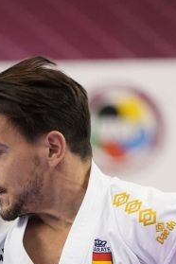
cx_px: -116
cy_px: 475
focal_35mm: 730
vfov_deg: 2.8
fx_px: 5353
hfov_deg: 1.9
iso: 1600
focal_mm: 170
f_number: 2.8
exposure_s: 1/500
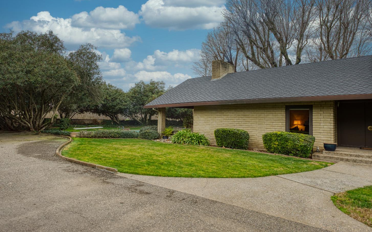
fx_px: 213
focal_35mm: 21
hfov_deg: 82.3
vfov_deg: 57.3
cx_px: 184
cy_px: 114
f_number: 10
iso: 400
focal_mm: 20
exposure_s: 1/40
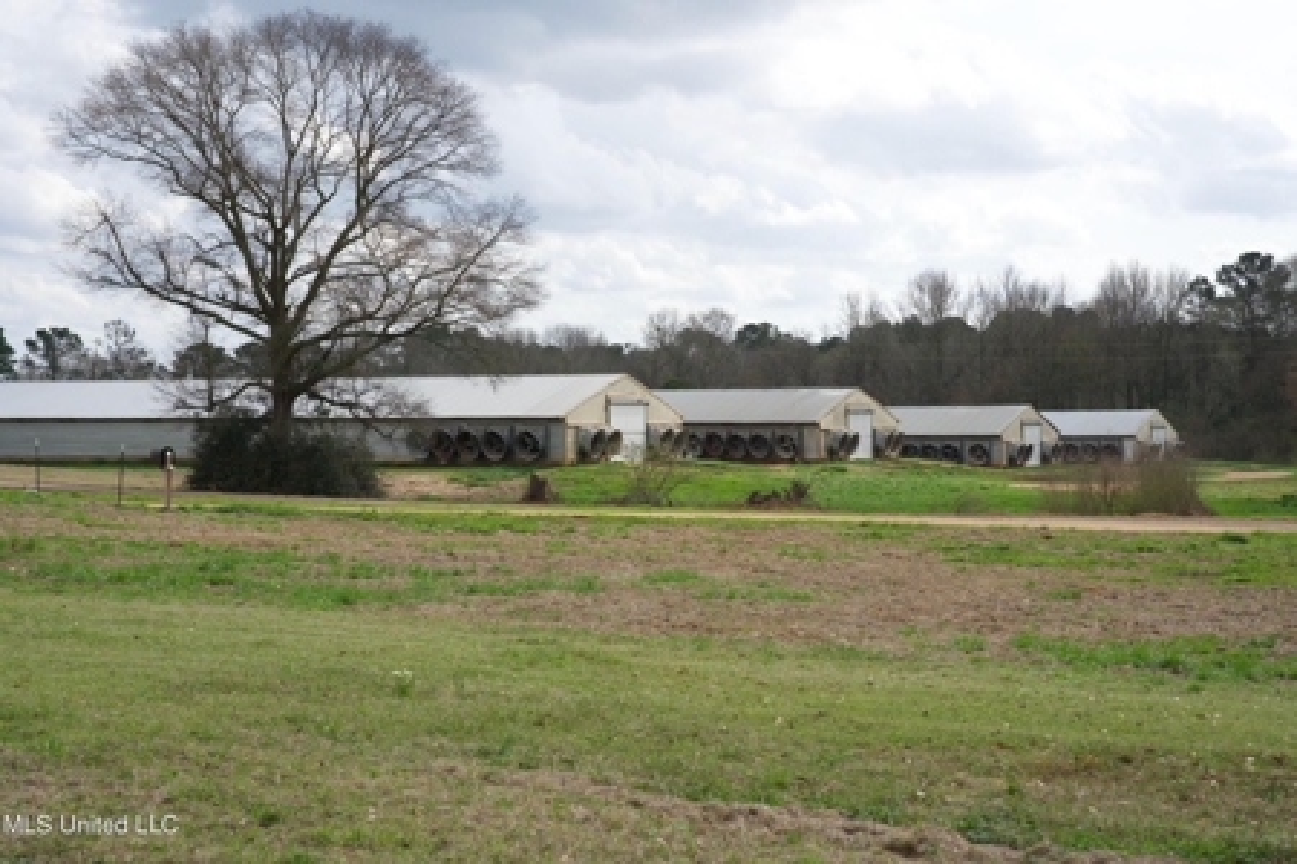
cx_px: 648
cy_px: 432
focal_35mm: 63
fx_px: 2270
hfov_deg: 31.9
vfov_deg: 21.6
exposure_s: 1/800
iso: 400
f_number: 8
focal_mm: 63
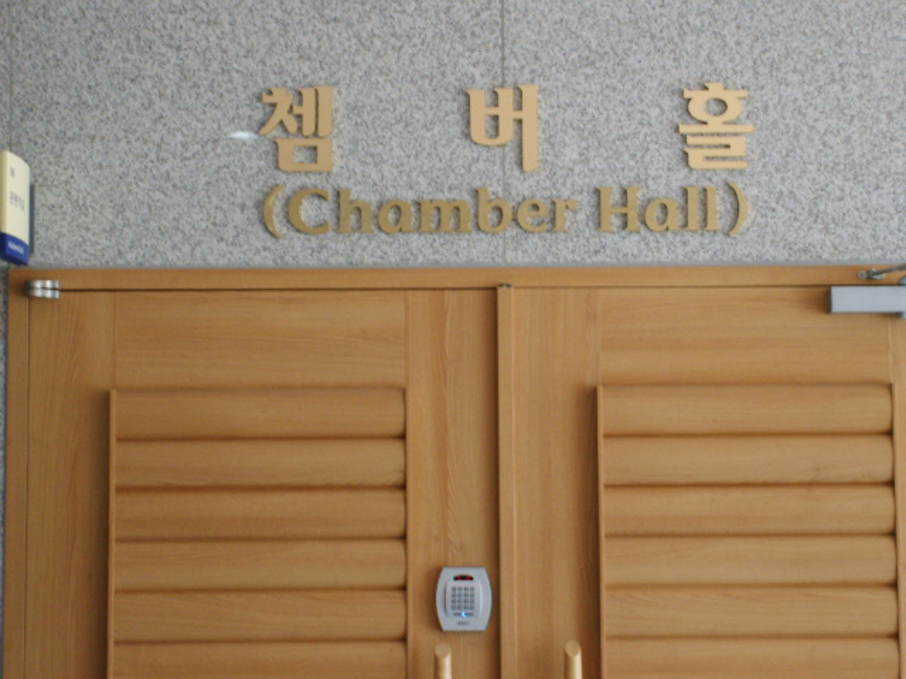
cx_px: 453
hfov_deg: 21.3
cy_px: 340
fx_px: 2408
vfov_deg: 16.1
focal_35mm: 92
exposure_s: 1/20
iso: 139
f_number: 4.6
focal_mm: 15.5
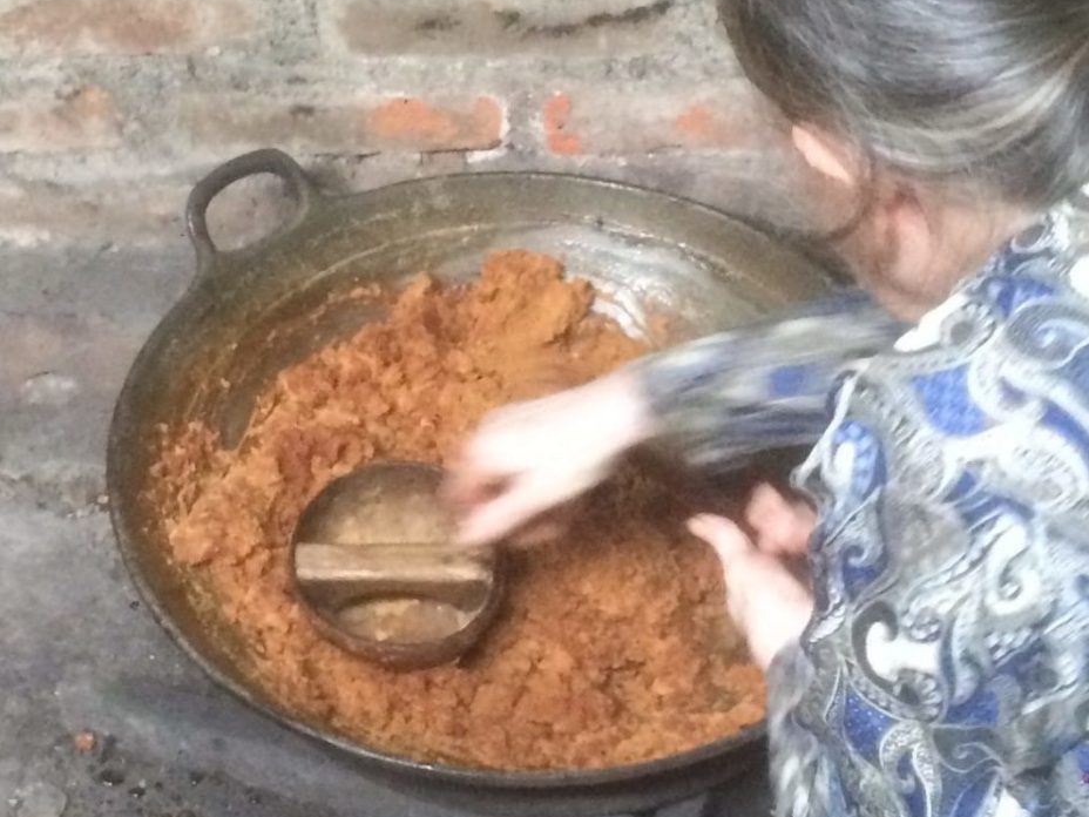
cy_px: 412
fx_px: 944
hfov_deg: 60.0
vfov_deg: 46.8
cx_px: 544
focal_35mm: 30
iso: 320
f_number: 2.2
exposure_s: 1/17
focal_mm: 4.15
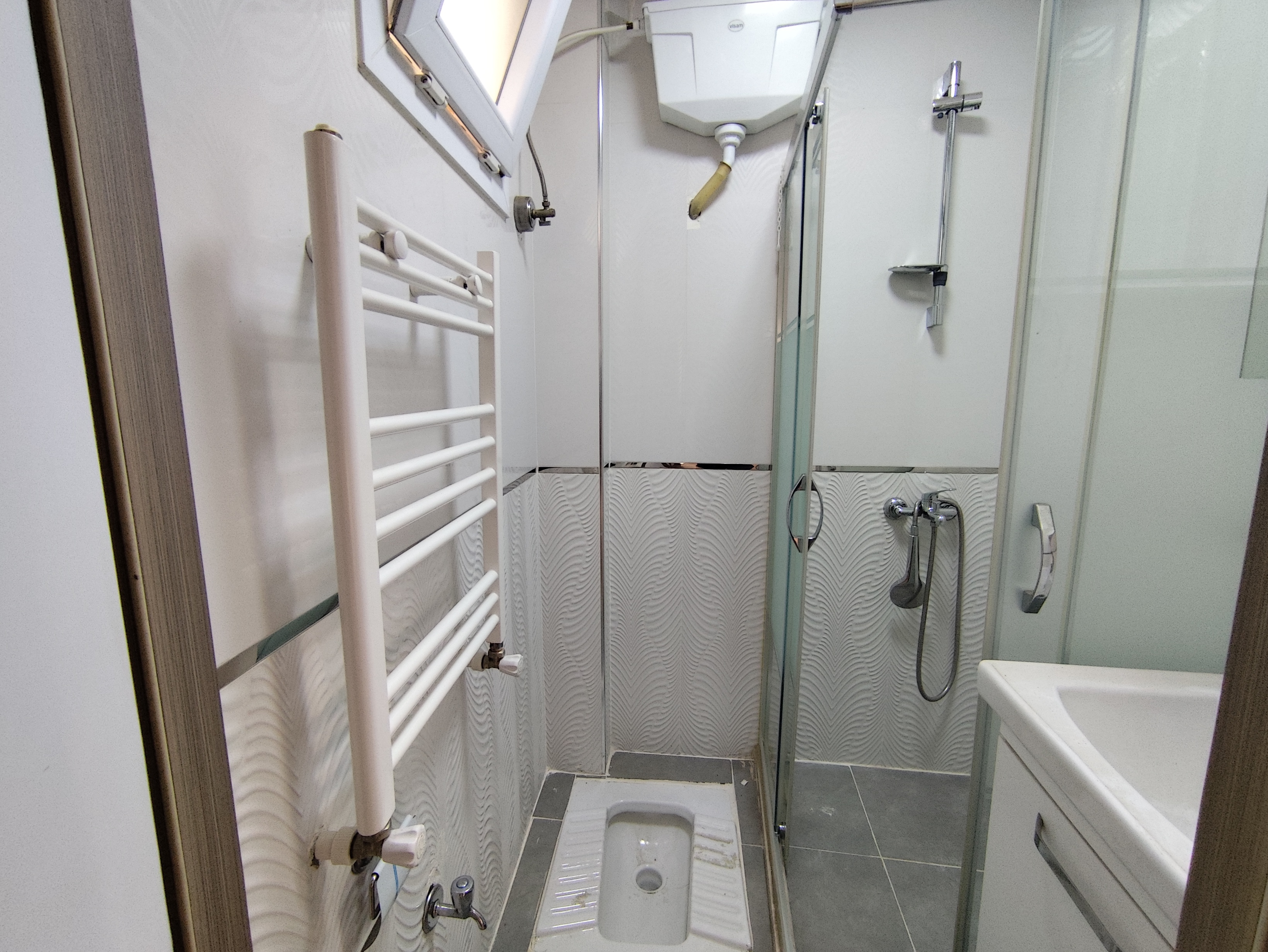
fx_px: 586
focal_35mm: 16
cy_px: 476
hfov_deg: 94.5
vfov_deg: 78.2
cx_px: 634
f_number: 2.2
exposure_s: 1/50
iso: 200
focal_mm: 1.65
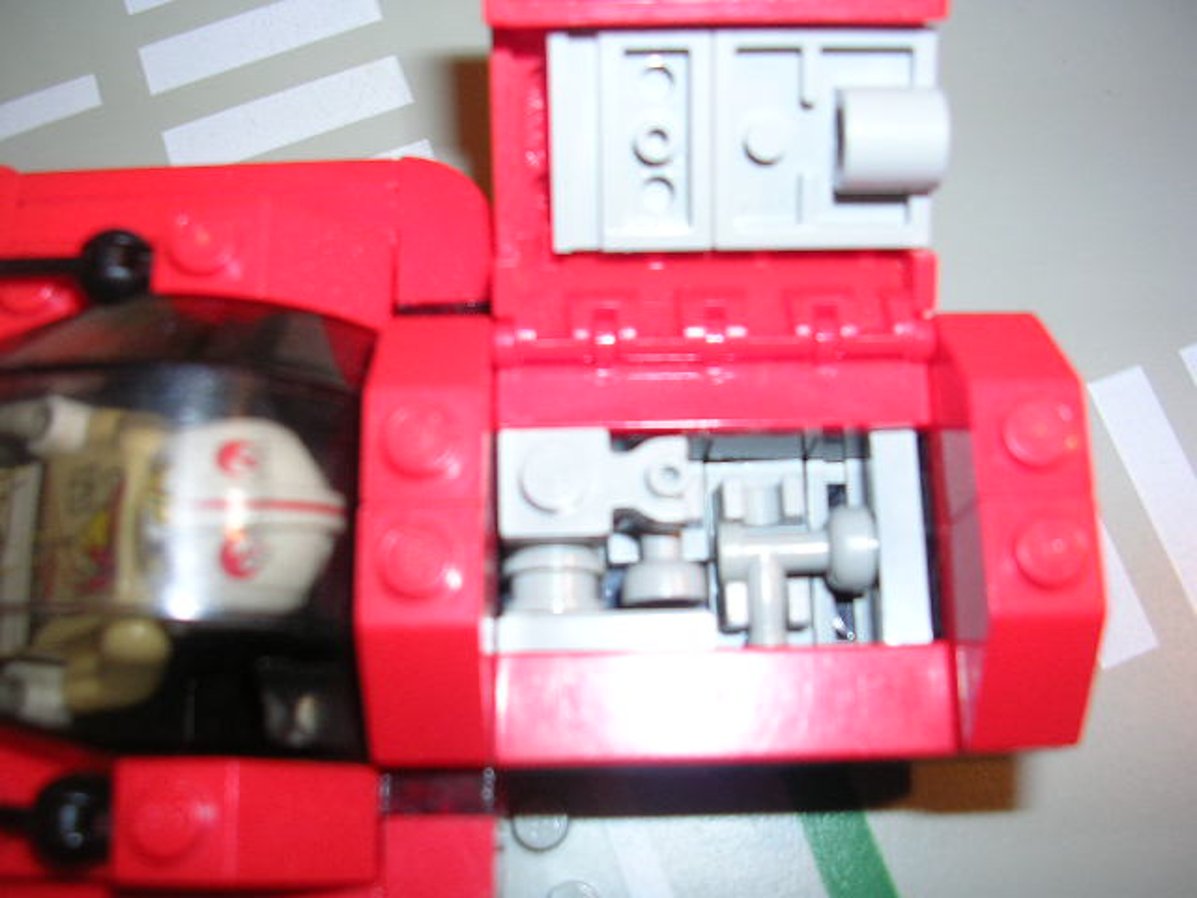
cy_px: 449
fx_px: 1314
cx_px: 598
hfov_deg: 49.0
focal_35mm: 38
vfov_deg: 37.7
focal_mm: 5.8
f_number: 2.8
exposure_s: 1/60.1
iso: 50
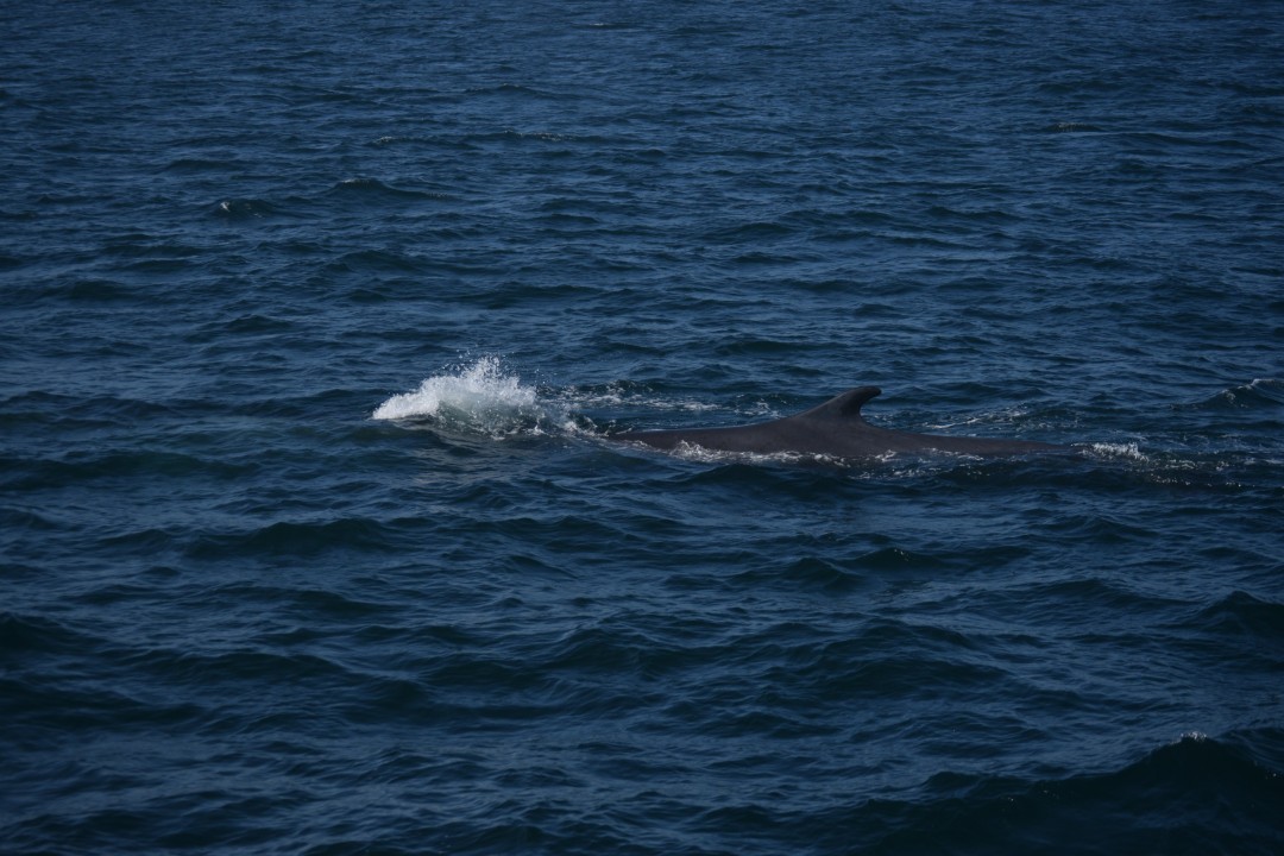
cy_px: 428
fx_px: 3531
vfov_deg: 13.8
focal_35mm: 99
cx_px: 642
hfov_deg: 20.6
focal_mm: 66
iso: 200
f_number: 4.2
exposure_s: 1/4000
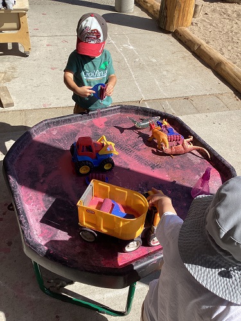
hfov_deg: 45.4
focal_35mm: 31
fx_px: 288
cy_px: 160
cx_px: 120
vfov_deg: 58.4
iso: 25
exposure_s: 1/1314
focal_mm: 3.3
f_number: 2.4
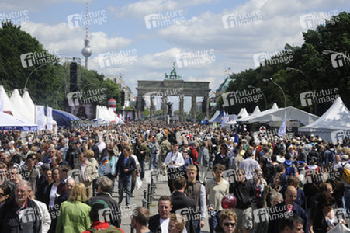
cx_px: 175
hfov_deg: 23.9
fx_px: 826
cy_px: 116
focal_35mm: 85
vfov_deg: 16.0
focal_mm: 85
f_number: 11
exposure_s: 1/500
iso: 400
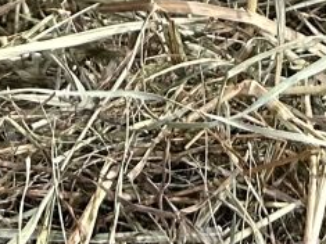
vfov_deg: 7.0
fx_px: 1732
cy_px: -565
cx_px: 7
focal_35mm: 184
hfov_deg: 10.7
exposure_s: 1/60
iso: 250
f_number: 1.5
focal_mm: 5.7
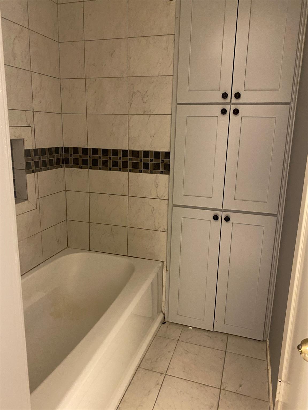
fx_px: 308
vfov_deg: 67.3
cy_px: 205
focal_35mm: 26
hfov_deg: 53.1
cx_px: 154
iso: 500
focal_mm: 4.25
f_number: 1.8
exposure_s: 1/30
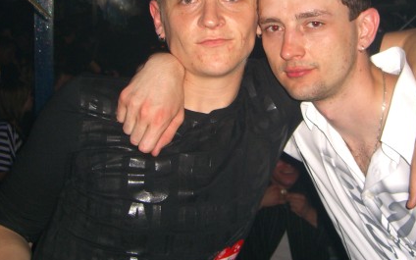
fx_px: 646
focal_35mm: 57
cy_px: 48
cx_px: 244
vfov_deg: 22.4
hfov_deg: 35.6
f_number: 2.8
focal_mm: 7.9
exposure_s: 1/60
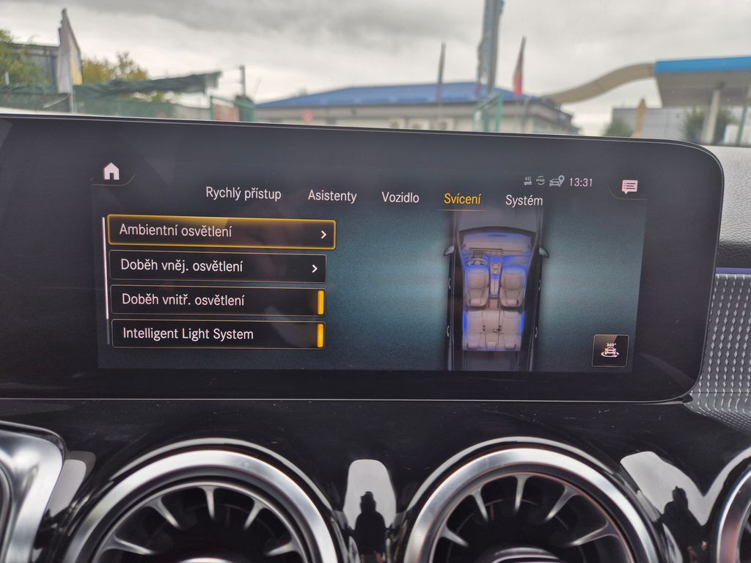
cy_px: 282
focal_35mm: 23
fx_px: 499
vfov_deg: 58.9
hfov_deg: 73.9
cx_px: 376
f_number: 1.8
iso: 32
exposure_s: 1/448
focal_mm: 5.4
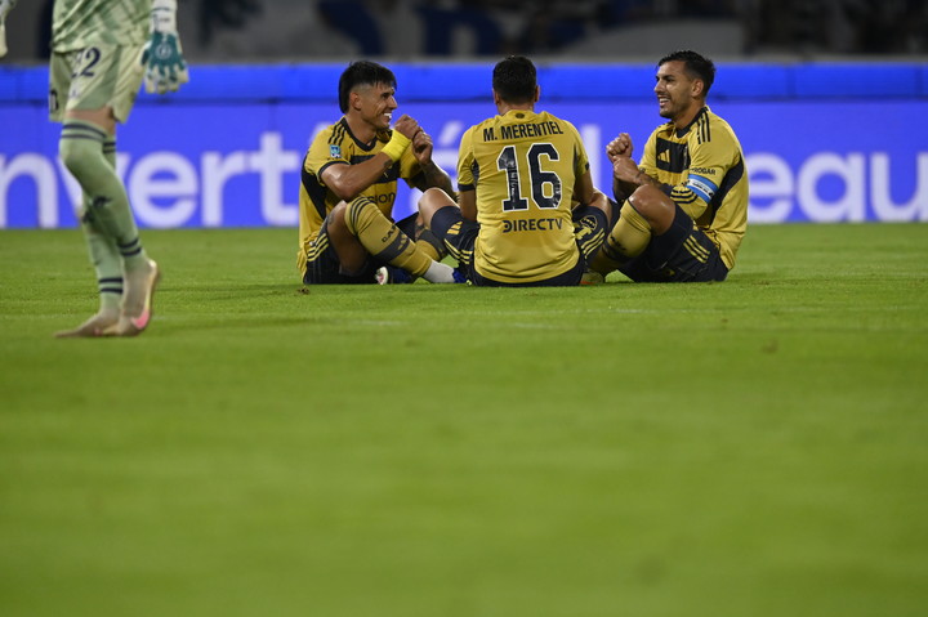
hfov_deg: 4.1
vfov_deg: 2.7
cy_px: 308
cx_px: 464
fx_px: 12880
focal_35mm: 500
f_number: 4.8
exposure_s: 1/1600
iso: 4500
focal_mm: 500
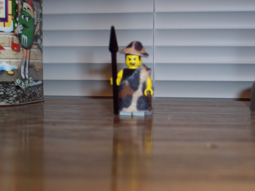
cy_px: 96
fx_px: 523
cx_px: 128
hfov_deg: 27.4
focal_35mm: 71
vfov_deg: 20.7
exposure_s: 1/90
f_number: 4
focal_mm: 10.8
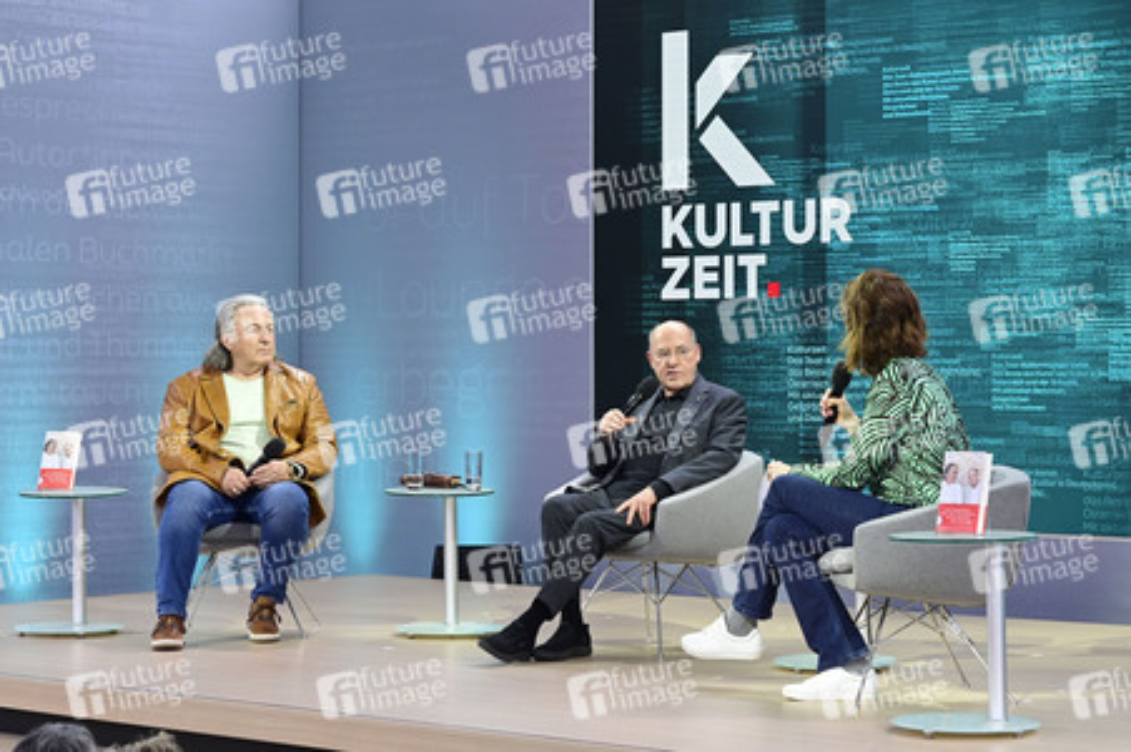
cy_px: 376
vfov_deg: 19.4
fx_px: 2197
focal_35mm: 70
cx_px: 566
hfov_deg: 28.9
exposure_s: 1/400
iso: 2000
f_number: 7.1
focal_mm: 70
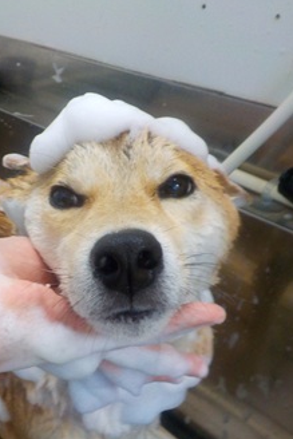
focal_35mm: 38
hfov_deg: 34.8
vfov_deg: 50.6
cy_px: 242
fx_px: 463
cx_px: 103
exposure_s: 1/30
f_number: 3.3
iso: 320
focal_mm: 4.1
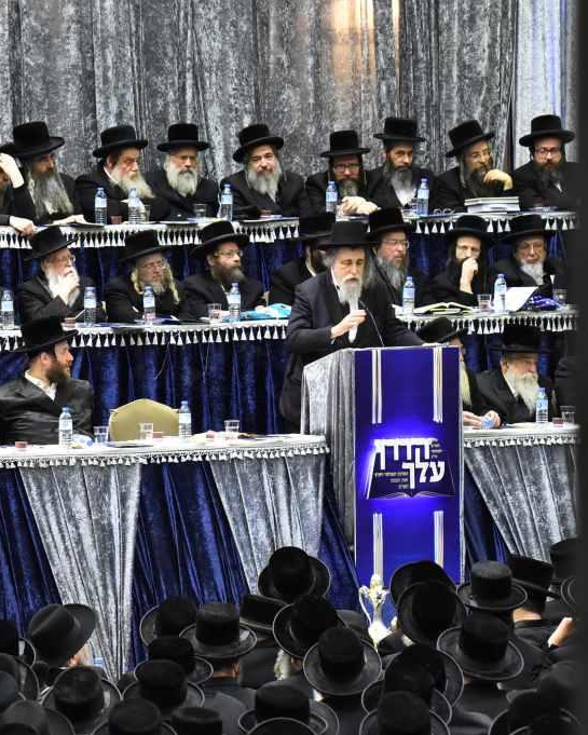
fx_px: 4915
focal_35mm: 226
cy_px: 368
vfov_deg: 8.5
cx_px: 50
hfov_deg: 6.8
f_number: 6.3
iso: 3200
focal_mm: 160
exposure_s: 1/125
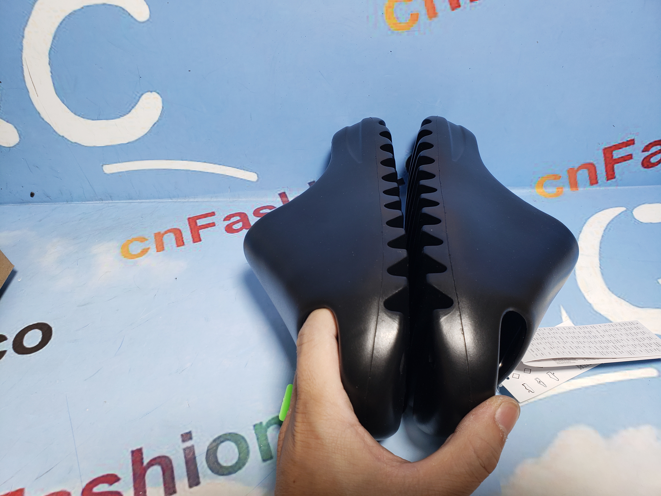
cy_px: 248
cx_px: 330
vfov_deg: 53.1
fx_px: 496
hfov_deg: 67.3
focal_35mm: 26
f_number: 2.4
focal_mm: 4.3
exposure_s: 1/112
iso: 50
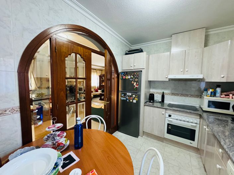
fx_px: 95
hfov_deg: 102.1
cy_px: 88
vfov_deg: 85.6
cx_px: 117
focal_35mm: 14
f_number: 2.2
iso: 640
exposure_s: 1/50
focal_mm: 2.22
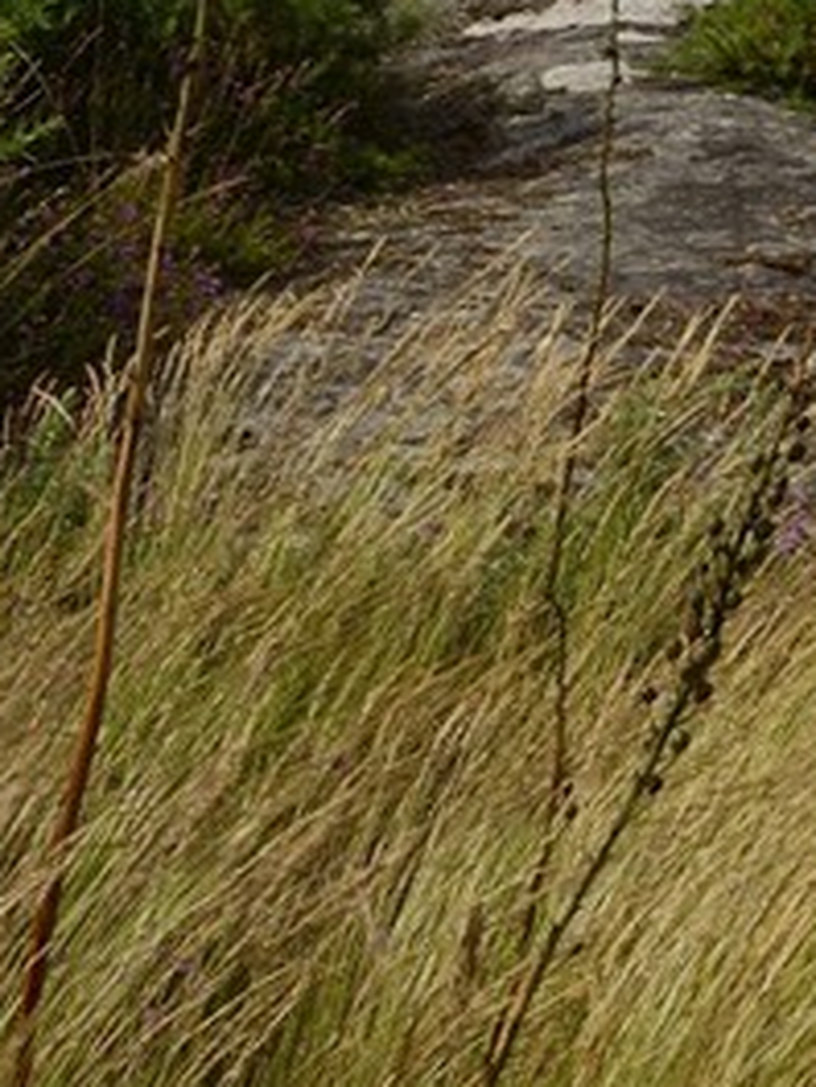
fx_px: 4400
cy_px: -251
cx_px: 2790
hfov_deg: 8.2
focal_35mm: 140
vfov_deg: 13.7
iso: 200
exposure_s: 1/200
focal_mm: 24
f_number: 14
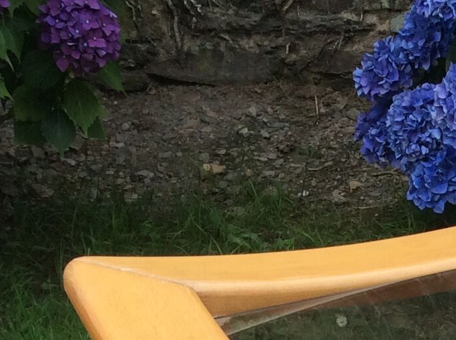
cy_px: 594
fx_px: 1578
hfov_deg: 15.6
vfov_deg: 11.5
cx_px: 604
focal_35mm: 120
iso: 32
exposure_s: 1/271
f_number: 2.4
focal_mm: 3.3
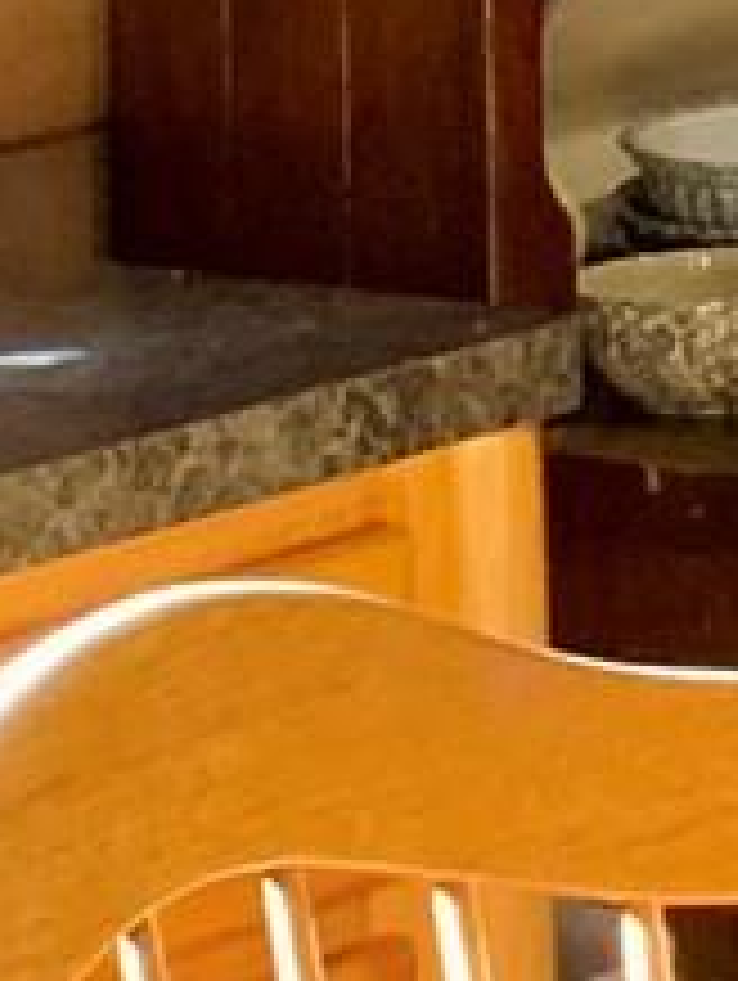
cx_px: 1755
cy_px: -846
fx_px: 6922
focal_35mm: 244
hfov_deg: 5.9
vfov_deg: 7.8
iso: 320
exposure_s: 1/60
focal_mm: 4.25
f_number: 1.8
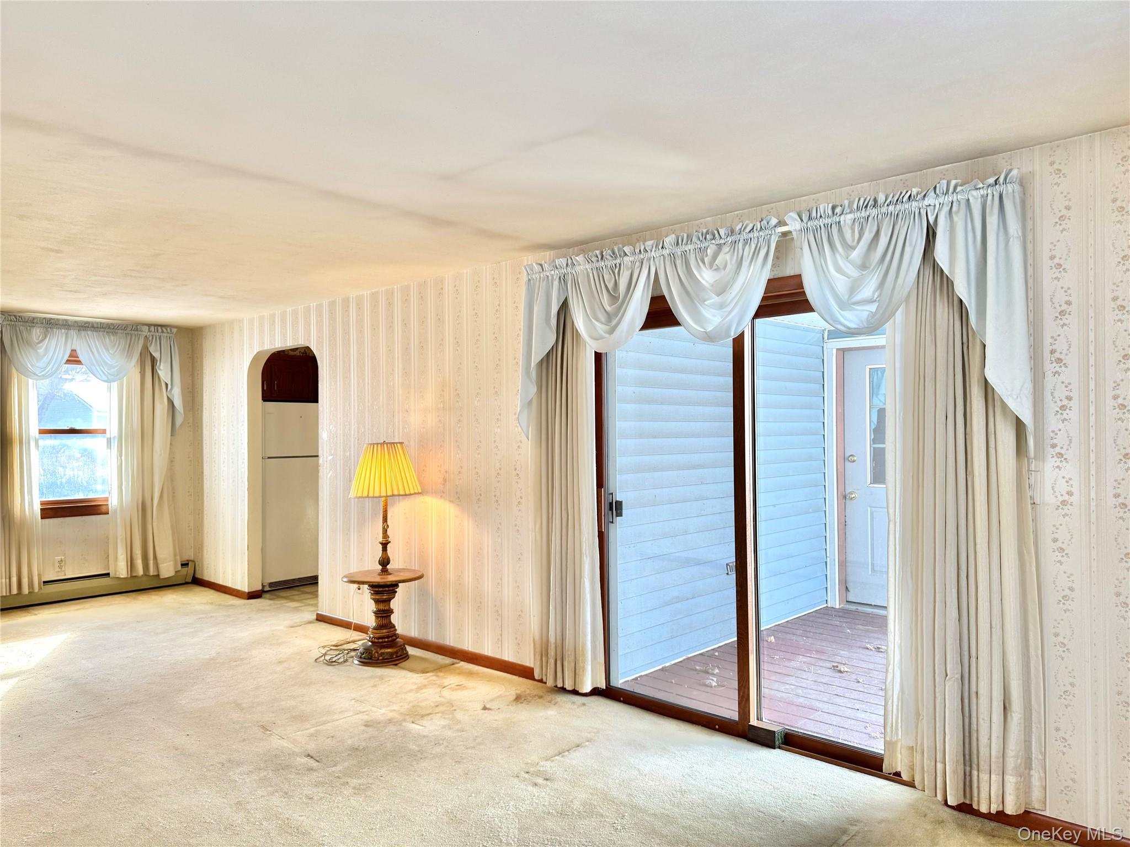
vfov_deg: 56.8
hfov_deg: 71.6
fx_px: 783
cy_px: 424
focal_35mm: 24
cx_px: 565
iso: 80
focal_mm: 6.76
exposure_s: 1/120
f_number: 1.78
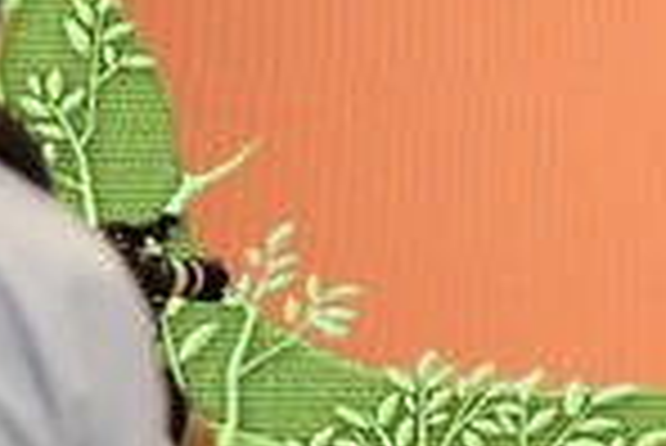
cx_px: 842
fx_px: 7944
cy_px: 135
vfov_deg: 3.2
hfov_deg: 4.8
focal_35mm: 429
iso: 2500
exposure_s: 1/125
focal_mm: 98
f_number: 6.3
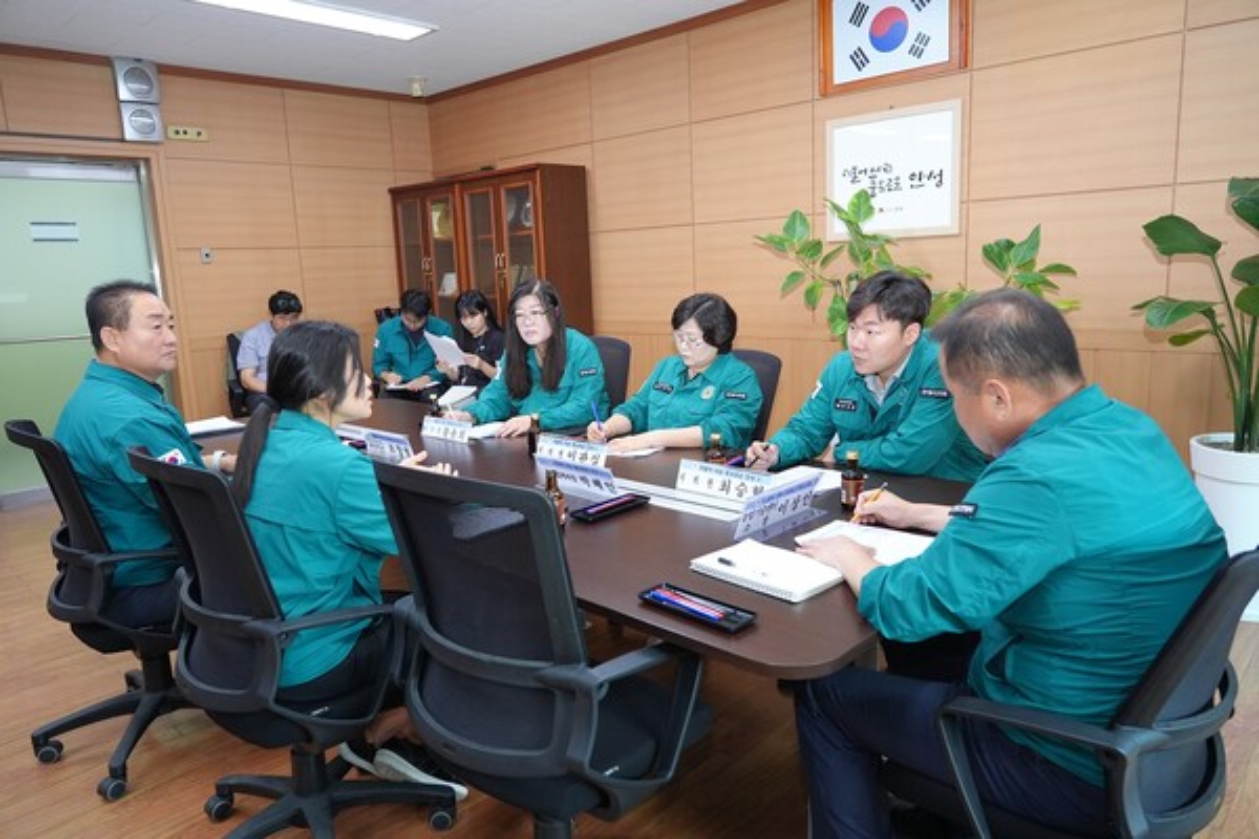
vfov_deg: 53.1
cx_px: 630
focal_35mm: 24
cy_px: 420
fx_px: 839
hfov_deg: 73.7
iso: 2000
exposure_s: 1/160
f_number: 4
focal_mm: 24
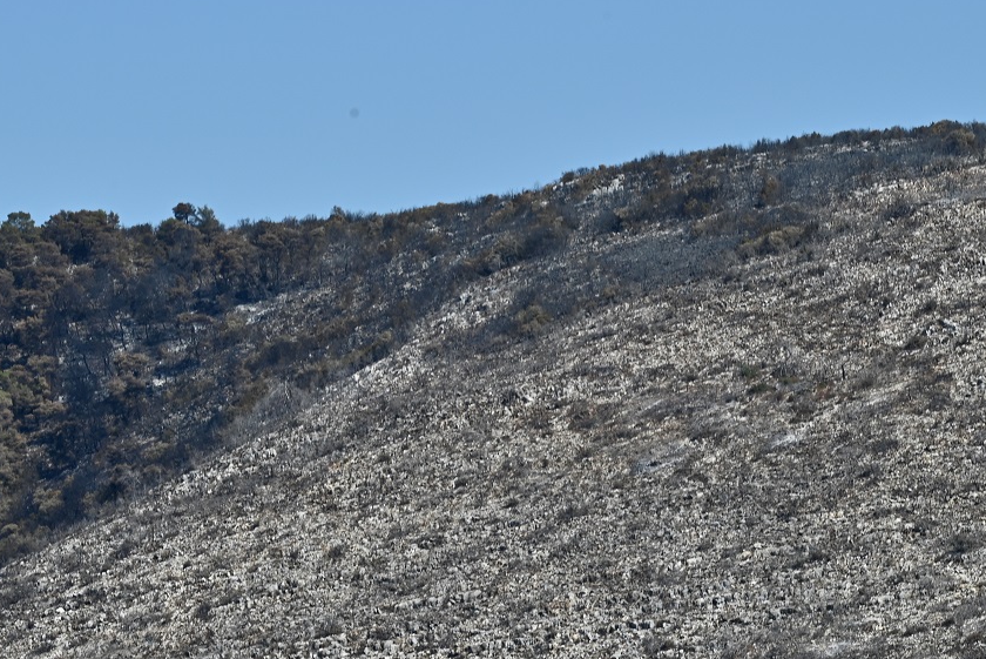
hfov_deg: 10.3
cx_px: 620
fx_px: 5480
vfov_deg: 6.9
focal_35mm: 200
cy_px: 349
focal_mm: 112
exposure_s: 1/125
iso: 100
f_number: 16
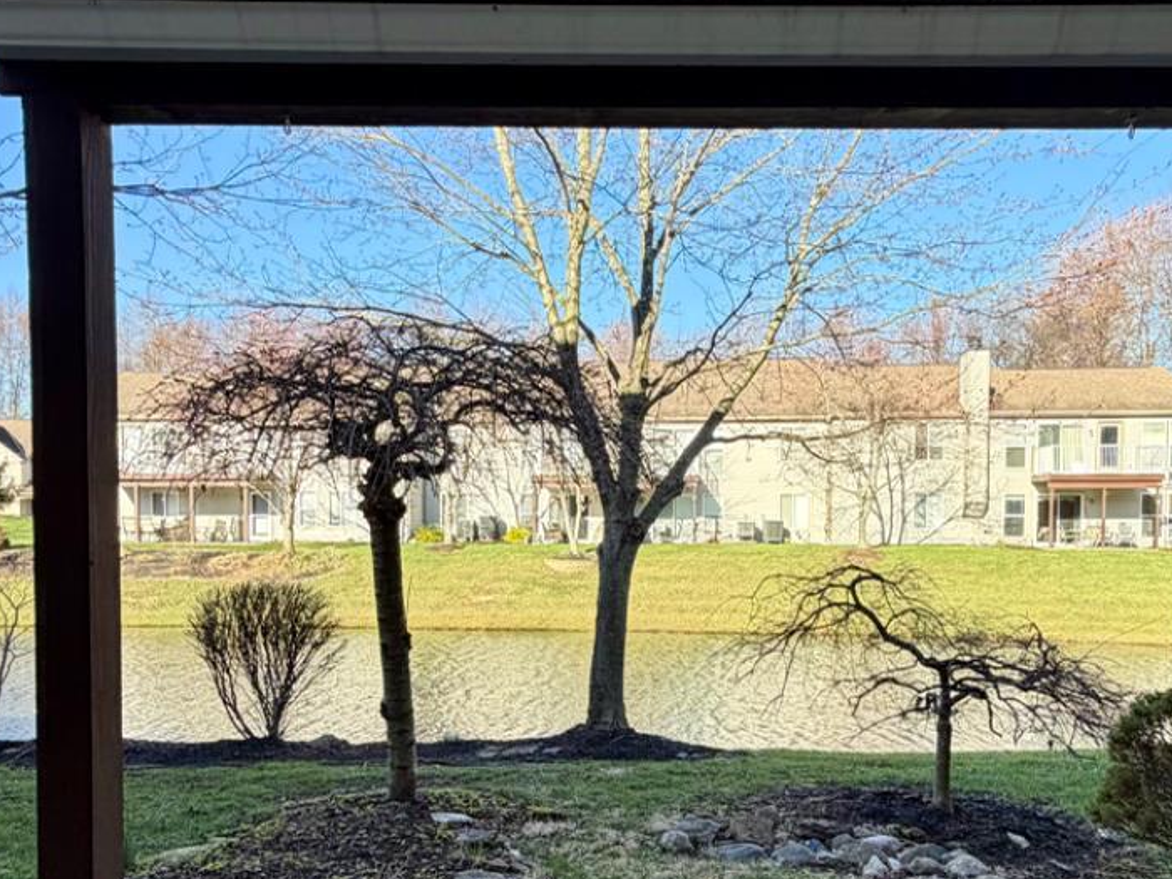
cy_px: 558
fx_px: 1016
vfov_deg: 46.3
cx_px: 646
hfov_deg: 59.8
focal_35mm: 30
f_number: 2.2
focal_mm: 2.22
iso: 50
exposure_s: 1/502
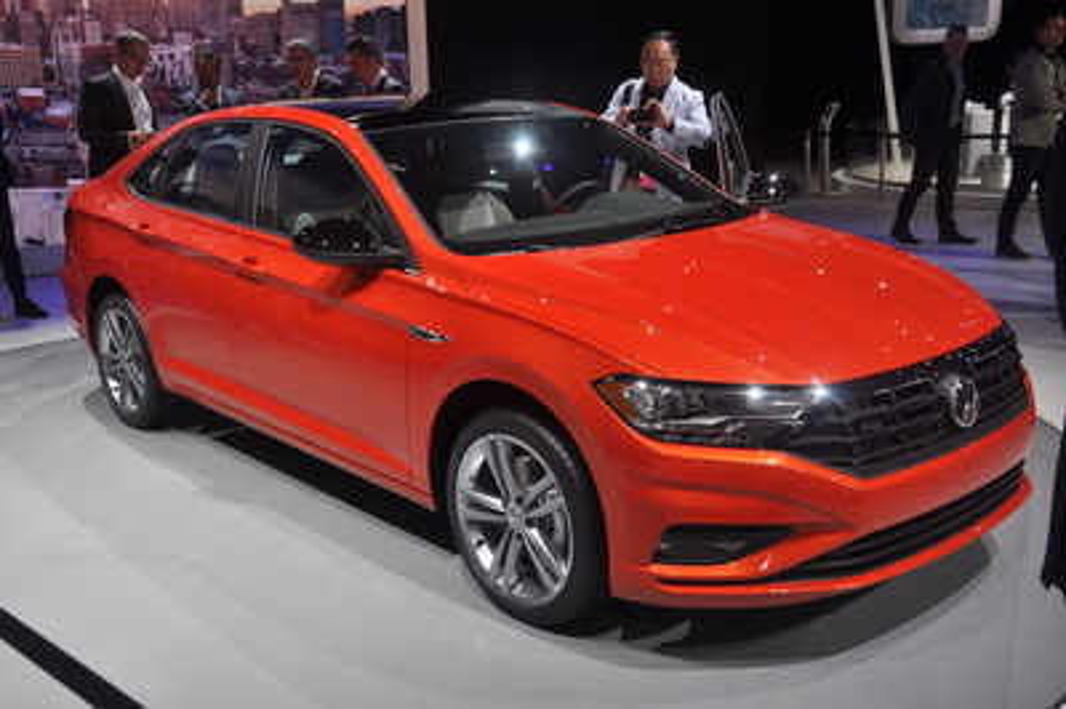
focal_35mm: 38
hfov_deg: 51.3
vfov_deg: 35.4
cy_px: 354
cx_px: 533
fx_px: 1109
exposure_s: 1/60
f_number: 8
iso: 200
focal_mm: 25
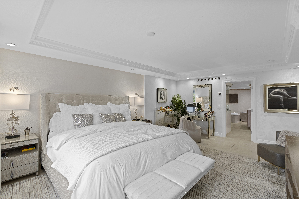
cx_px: 150
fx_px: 133
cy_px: 100
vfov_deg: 73.7
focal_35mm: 16
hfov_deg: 96.7
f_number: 9
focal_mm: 16
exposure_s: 1/2
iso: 100
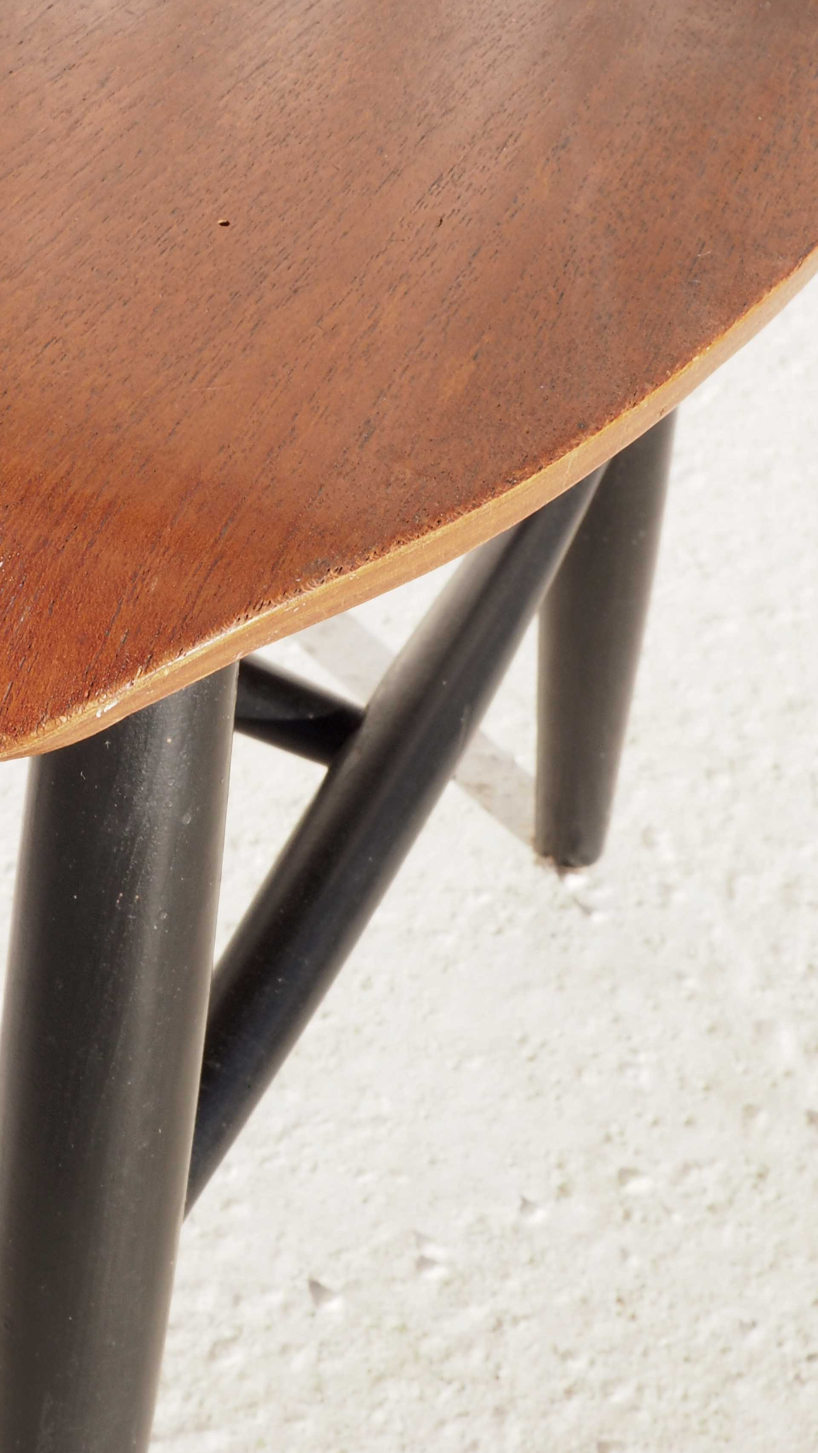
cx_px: 33
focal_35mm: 59
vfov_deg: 35.4
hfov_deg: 19.9
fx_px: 2275
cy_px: 727
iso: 320
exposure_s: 1/60
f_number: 16
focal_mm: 20
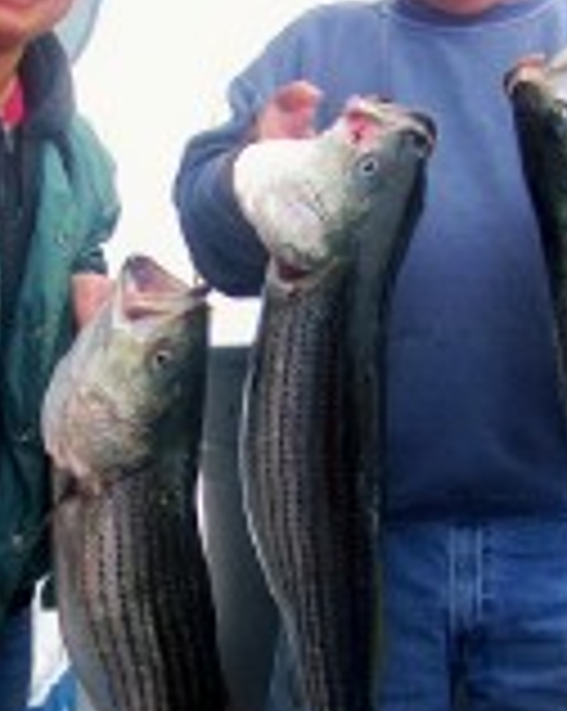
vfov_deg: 21.5
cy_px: 446
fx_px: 1871
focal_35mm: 89
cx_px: 158
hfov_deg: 17.2
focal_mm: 5.85
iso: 64
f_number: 2.8
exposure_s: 1/320
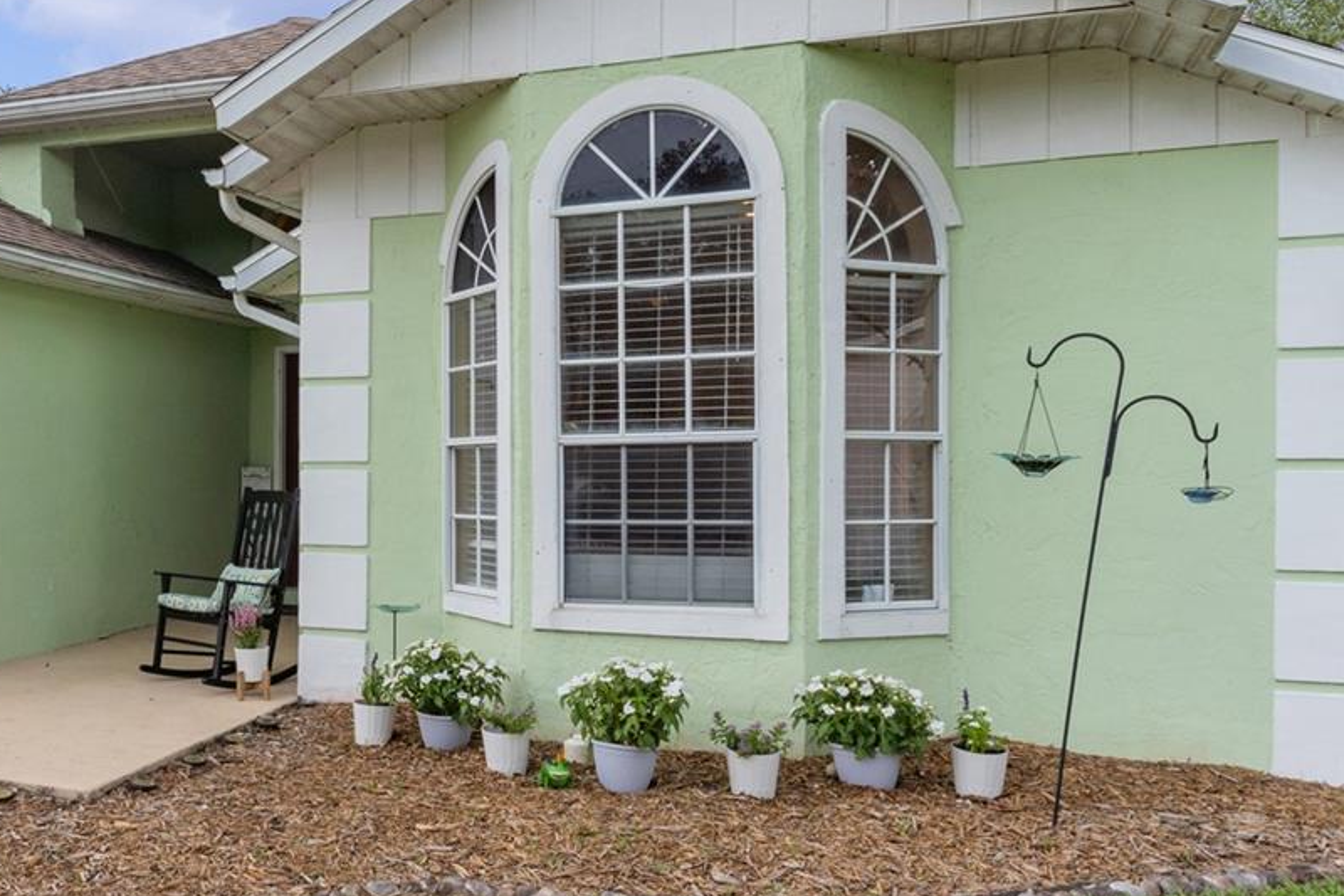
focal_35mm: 36
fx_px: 1344
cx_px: 270
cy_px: 496
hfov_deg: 50.0
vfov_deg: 36.8
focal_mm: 18
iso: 200
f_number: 16
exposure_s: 1/20
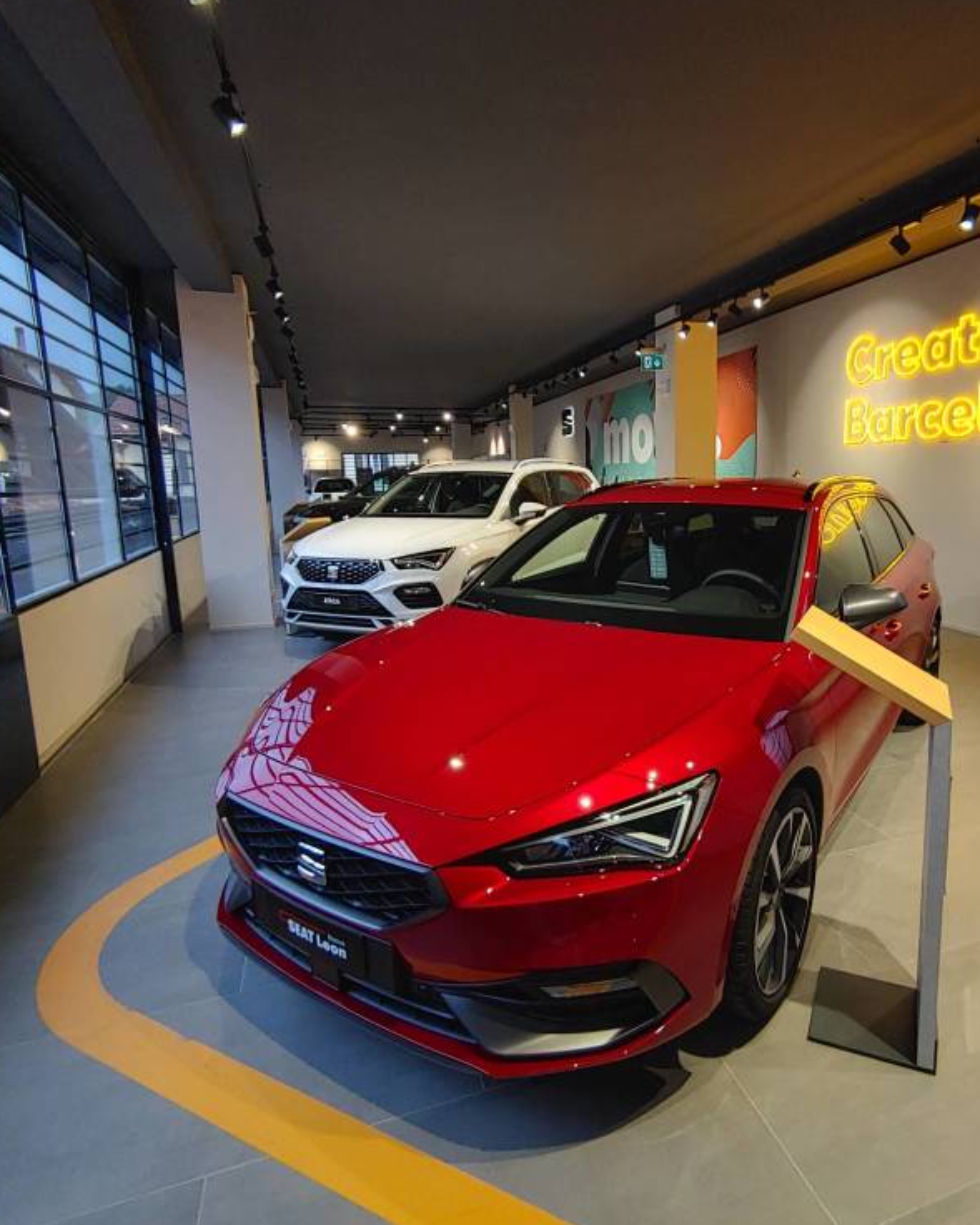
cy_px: 593
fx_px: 689
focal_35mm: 19
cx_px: 591
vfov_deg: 83.3
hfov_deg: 70.1
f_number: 2.4
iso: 50
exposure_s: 1/33
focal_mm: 1.75
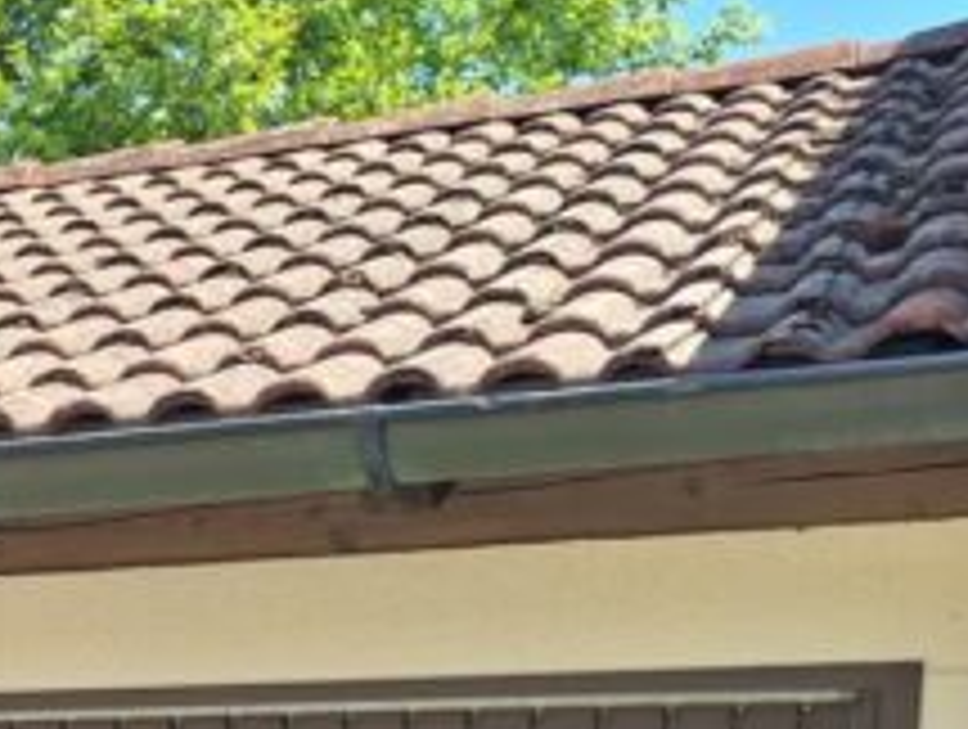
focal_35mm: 82
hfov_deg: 20.5
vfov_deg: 16.3
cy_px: 1138
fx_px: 2297
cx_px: -464
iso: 40
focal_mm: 5.54
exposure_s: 1/582
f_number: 1.8
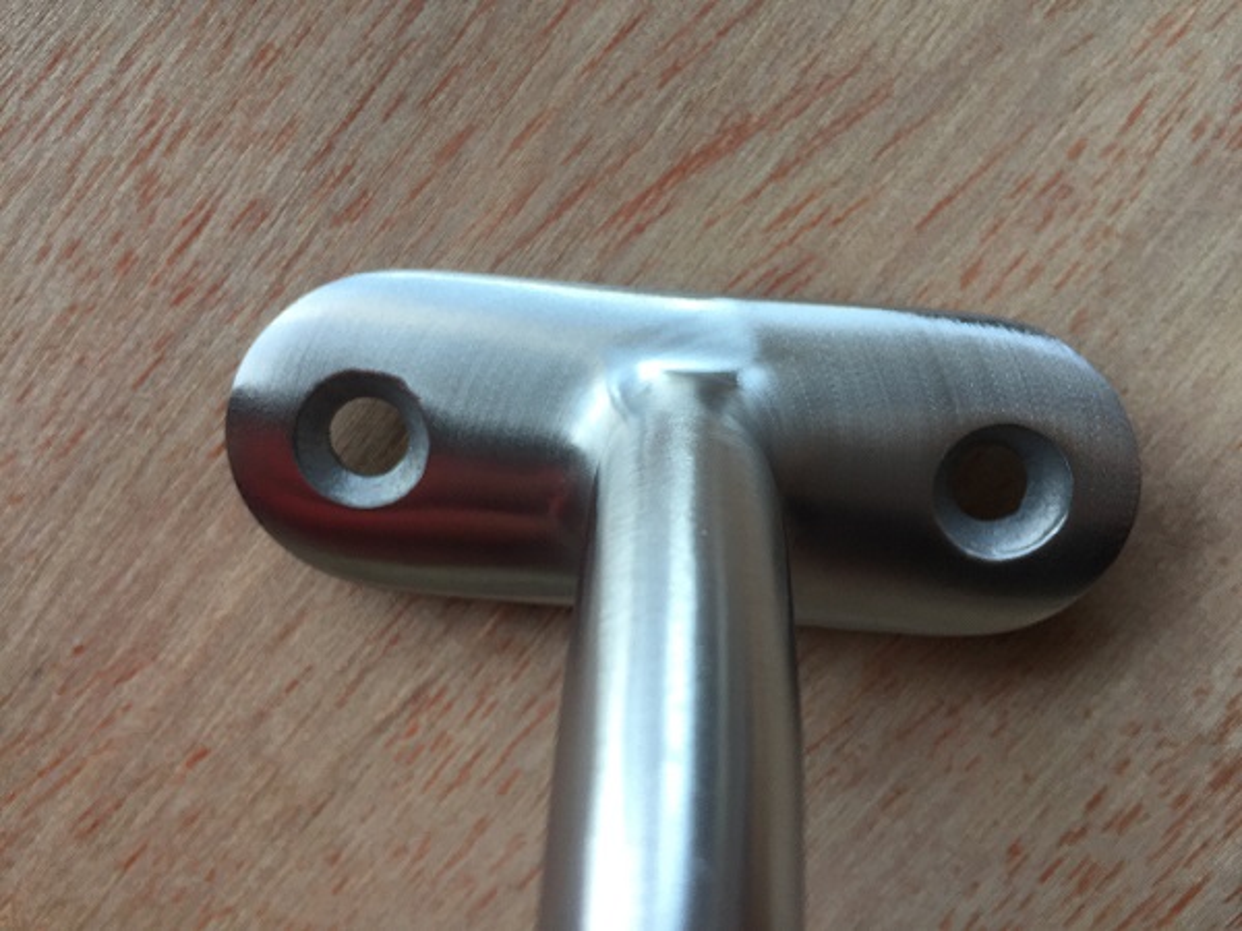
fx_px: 1041
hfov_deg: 61.7
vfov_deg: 48.2
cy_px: 466
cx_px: 621
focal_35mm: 29
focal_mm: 4.15
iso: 50
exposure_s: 1/100
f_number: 2.2
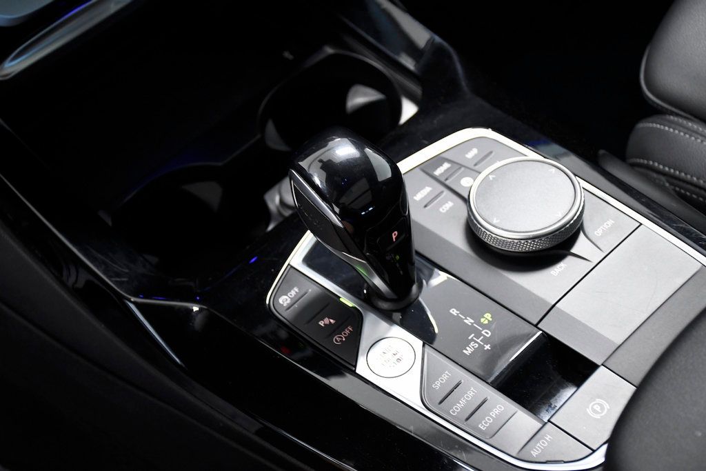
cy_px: 236
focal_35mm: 63
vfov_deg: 21.6
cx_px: 353
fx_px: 1236
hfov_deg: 31.9
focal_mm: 42
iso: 2500
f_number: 5
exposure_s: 1/100
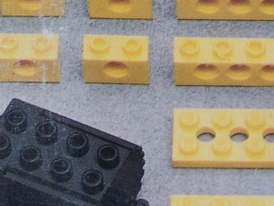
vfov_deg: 1.9
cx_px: 89
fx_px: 6262
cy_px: 258
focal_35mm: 791
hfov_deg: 2.5
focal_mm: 31.3
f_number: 3.2
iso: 80
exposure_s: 1/160
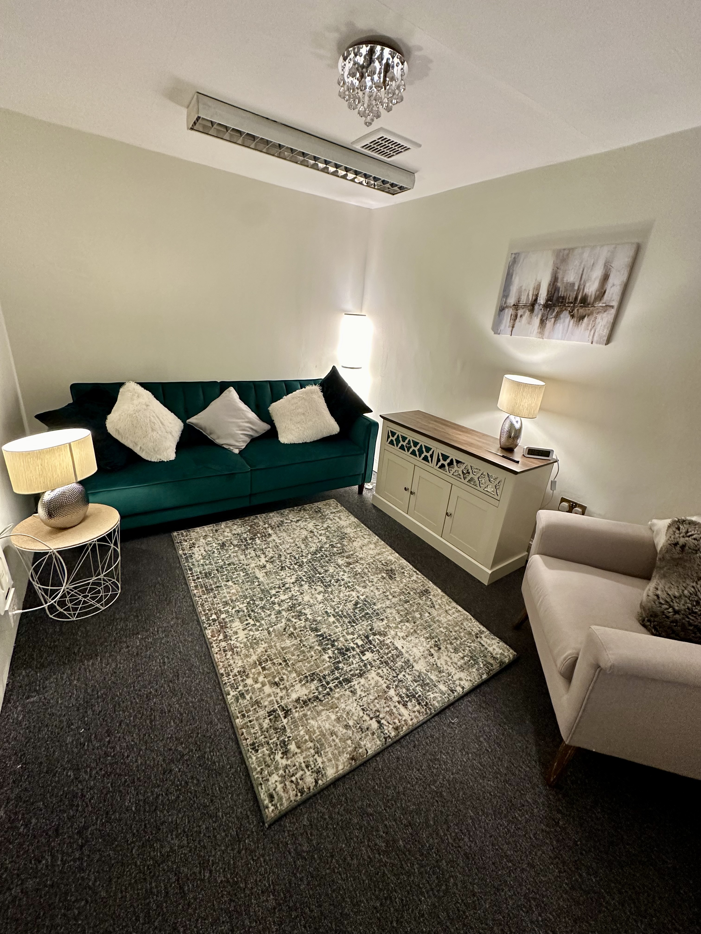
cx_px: 350
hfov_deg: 85.7
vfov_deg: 102.1
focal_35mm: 14
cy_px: 467
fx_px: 378
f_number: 2.2
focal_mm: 2.22
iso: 320
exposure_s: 1/50
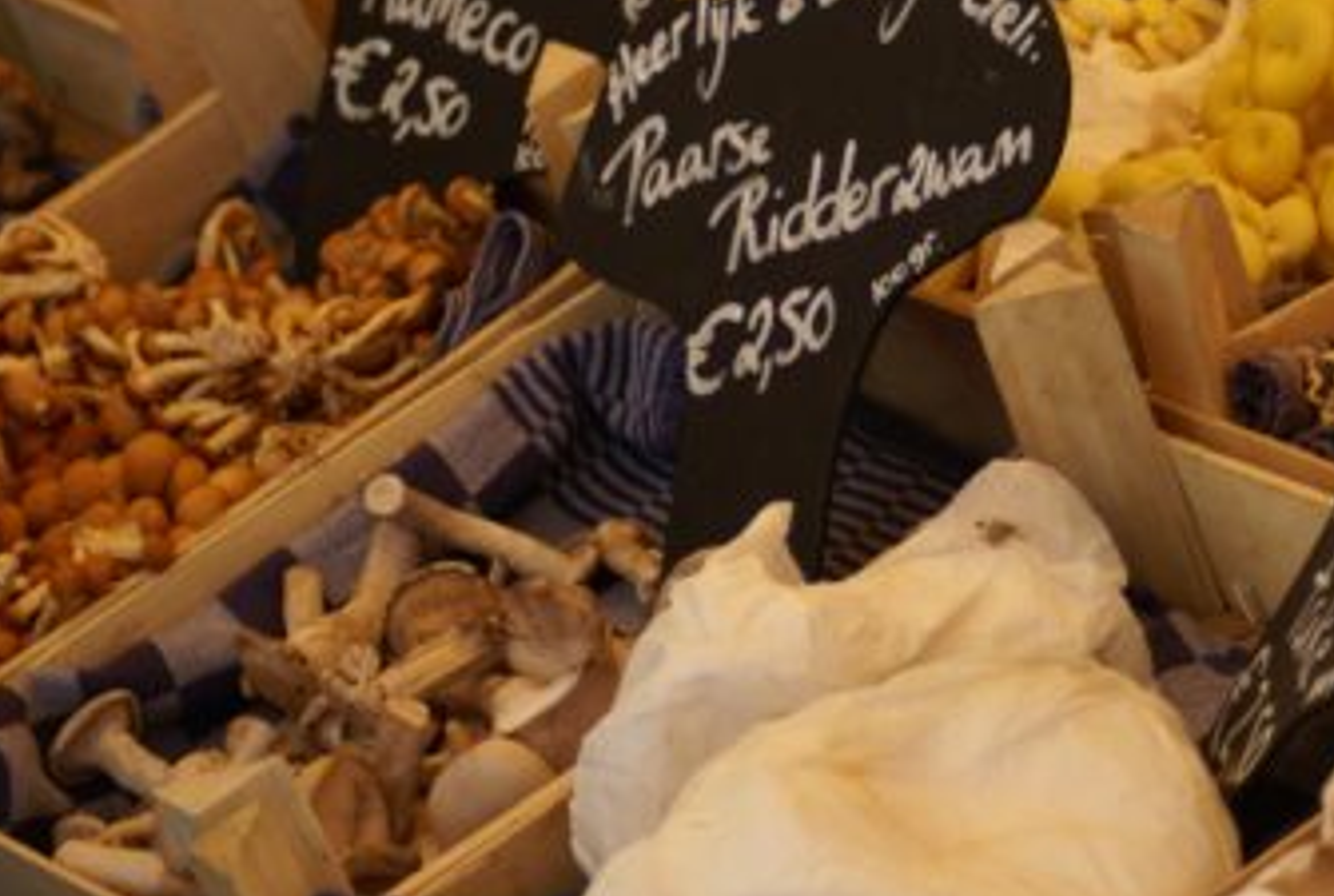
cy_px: 143
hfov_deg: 10.9
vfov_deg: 7.3
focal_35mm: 188
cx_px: 848
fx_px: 6982
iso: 100
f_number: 4
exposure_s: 1/125
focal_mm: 70
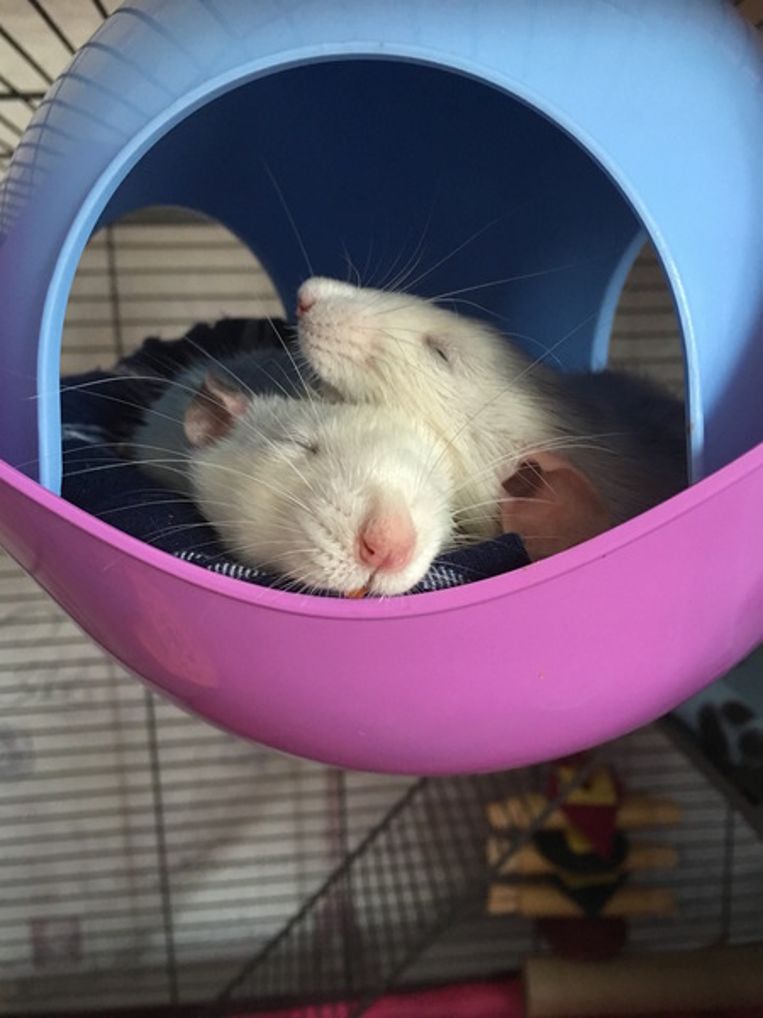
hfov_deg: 48.2
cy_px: 509
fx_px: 852
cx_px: 382
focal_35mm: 29
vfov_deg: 61.7
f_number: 2.2
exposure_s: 1/25
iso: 200
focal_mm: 4.15
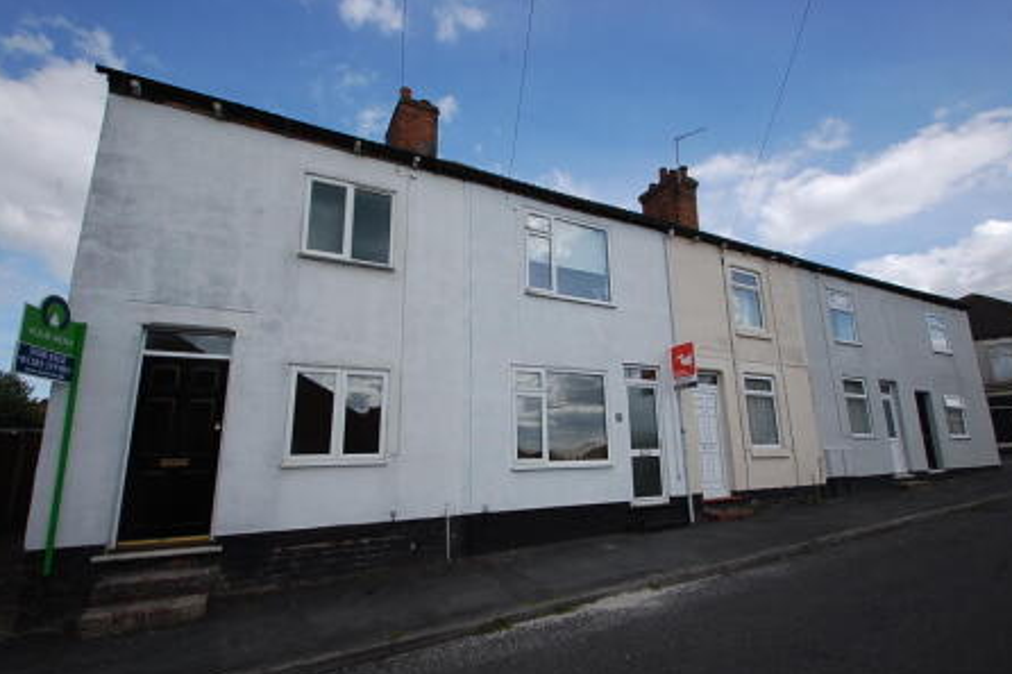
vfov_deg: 73.6
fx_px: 450
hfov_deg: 96.7
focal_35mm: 16
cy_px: 355
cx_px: 531
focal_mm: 10
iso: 200
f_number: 9
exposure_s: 1/320
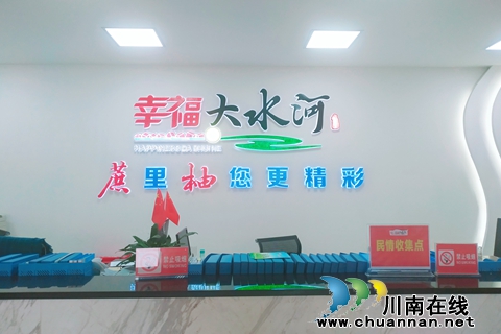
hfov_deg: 69.4
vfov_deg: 49.5
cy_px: 154
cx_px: 248
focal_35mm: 26
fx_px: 362
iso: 125
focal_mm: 3.94
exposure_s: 1/100
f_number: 1.9
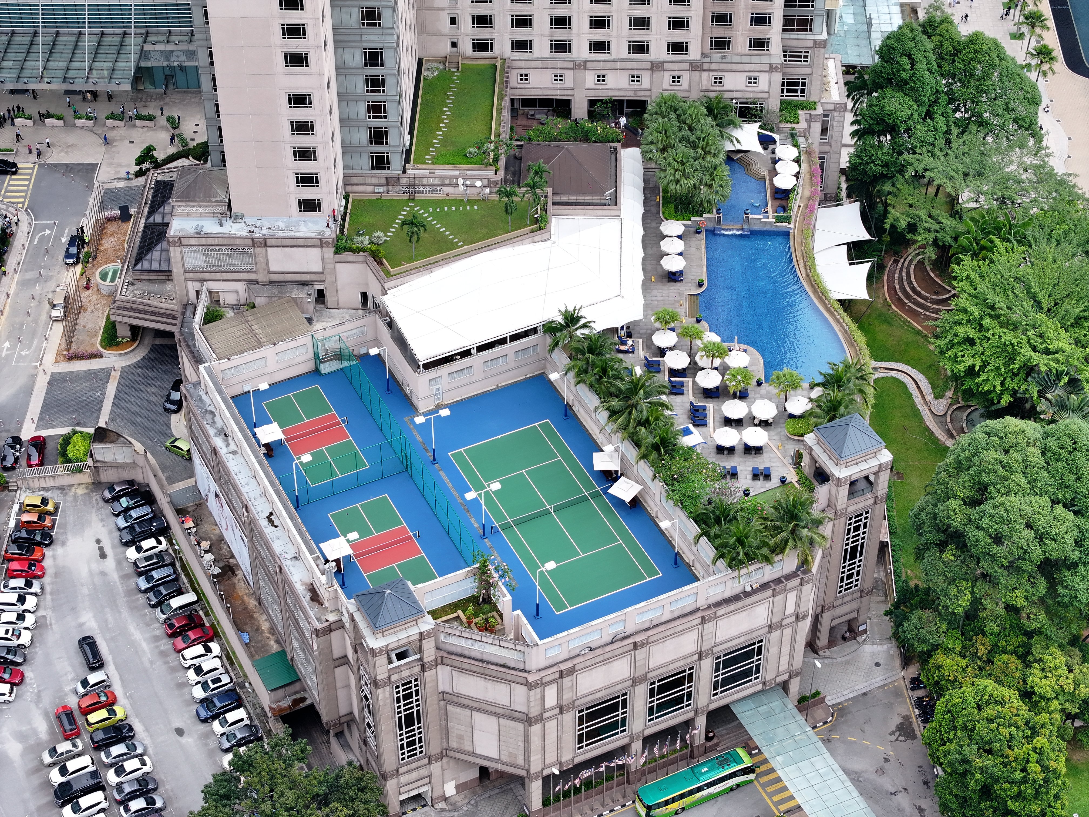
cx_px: 544
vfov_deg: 21.0
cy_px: 408
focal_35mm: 70
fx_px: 2202
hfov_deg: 27.8
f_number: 2.8
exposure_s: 1/320
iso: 200
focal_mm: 19.35
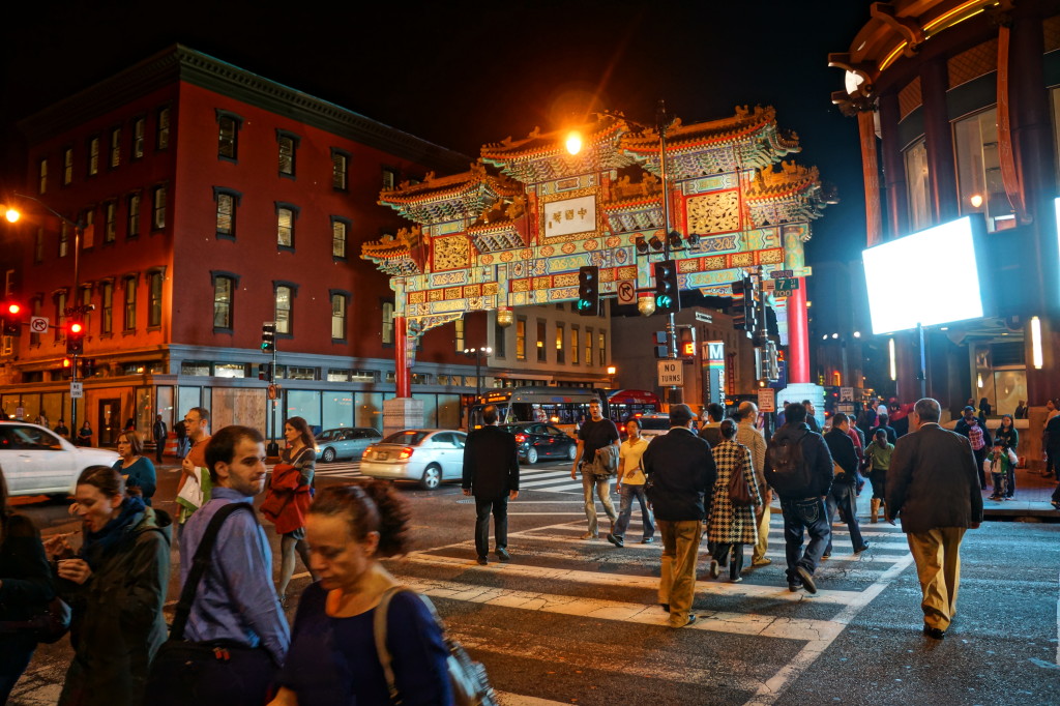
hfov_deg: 67.4
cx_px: 530
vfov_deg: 47.9
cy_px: 353
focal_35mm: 27
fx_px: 795
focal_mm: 18
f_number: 3.5
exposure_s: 1/25
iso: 400
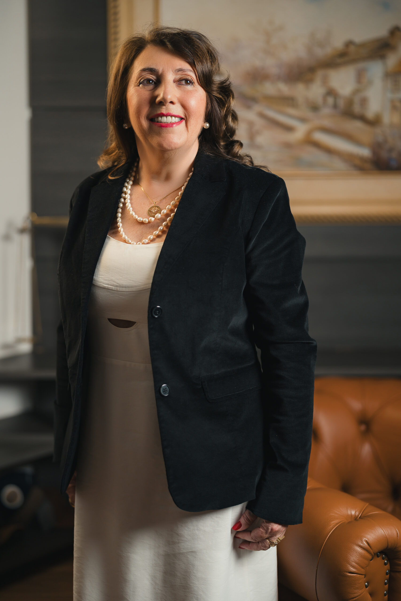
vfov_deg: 39.6
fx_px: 835
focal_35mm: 50
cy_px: 300
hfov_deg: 27.0
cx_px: 200
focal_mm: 50
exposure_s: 1/320
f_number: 1.4
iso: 200
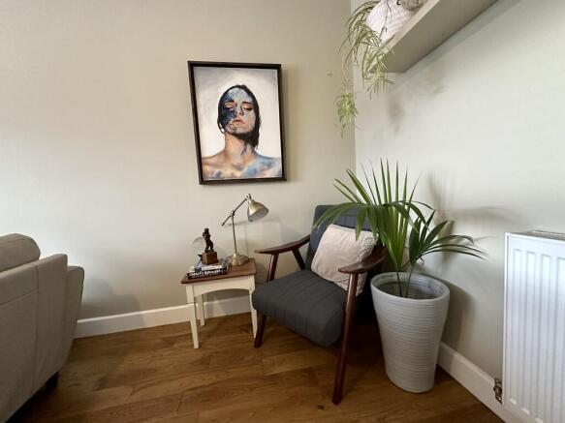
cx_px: 282
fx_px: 228
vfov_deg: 85.7
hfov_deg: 102.1
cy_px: 212
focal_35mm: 14
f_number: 2.2
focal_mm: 2.22
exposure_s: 1/50
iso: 640
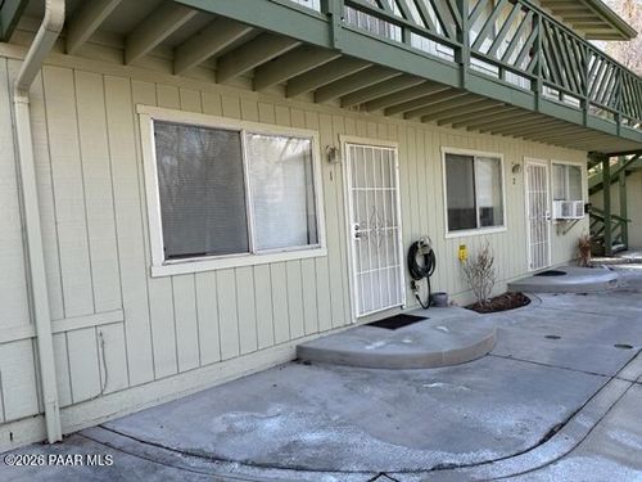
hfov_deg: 71.6
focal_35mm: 24
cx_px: 321
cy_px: 241
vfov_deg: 56.8
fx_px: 445
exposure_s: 1/797
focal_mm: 6.86
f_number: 1.78
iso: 80
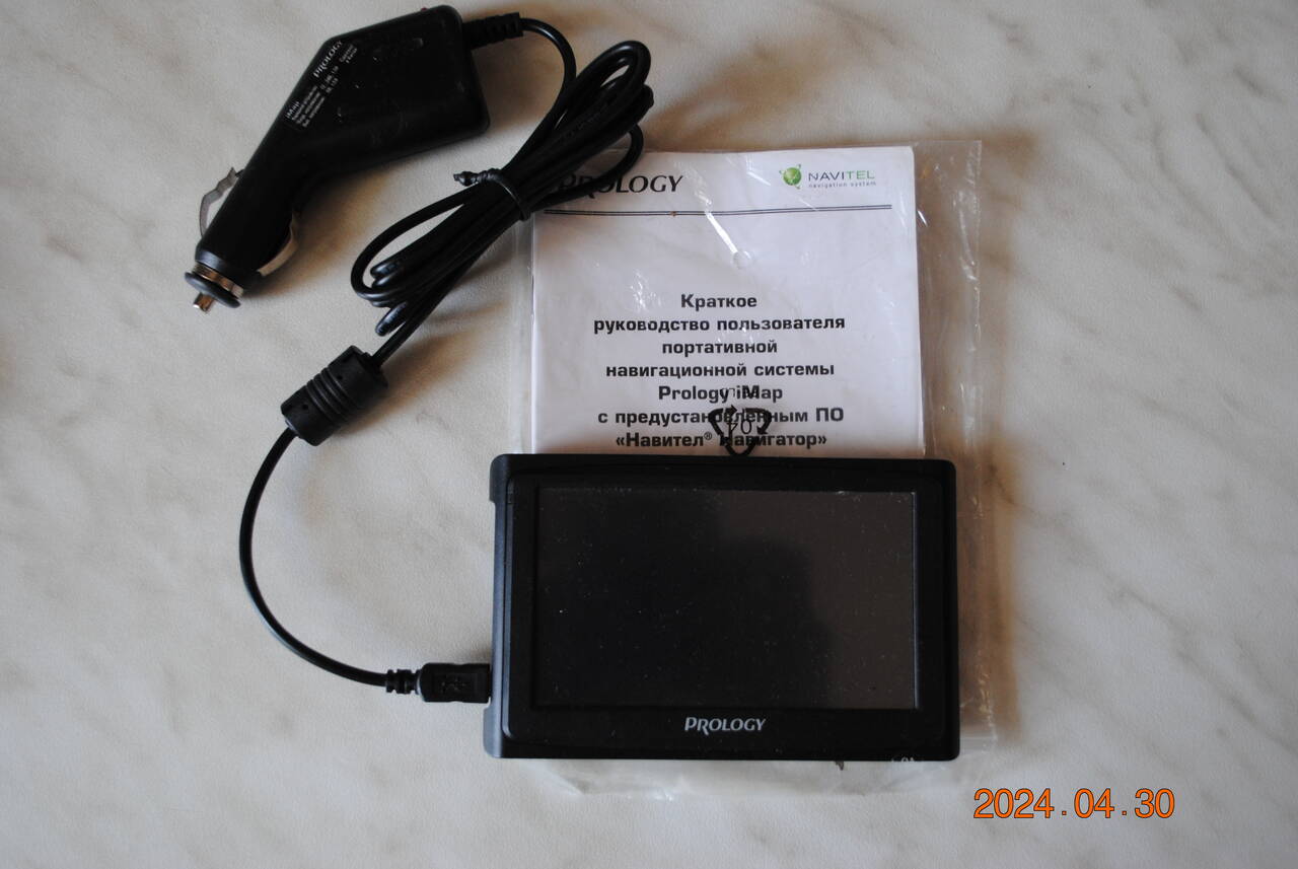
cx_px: 649
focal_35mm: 36
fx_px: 1300
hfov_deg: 53.1
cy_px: 434
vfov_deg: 37.0
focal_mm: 24
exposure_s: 1/30
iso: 400
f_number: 4
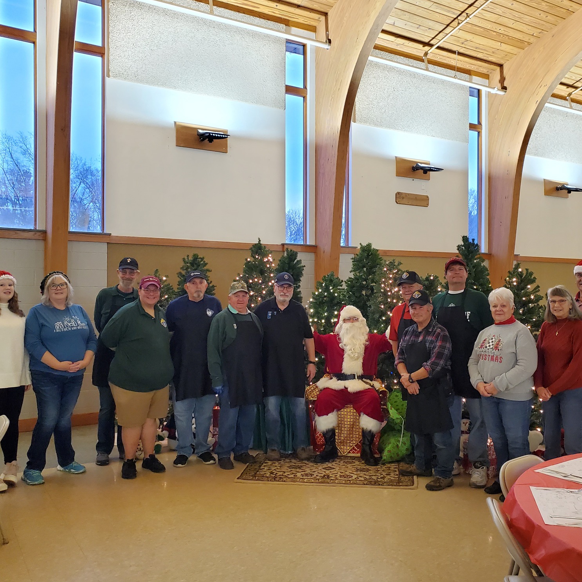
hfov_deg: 52.5
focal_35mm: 31
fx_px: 590
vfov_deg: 52.5
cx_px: 317
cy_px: 292
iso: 400
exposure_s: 1/60
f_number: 2.4
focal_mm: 4.3
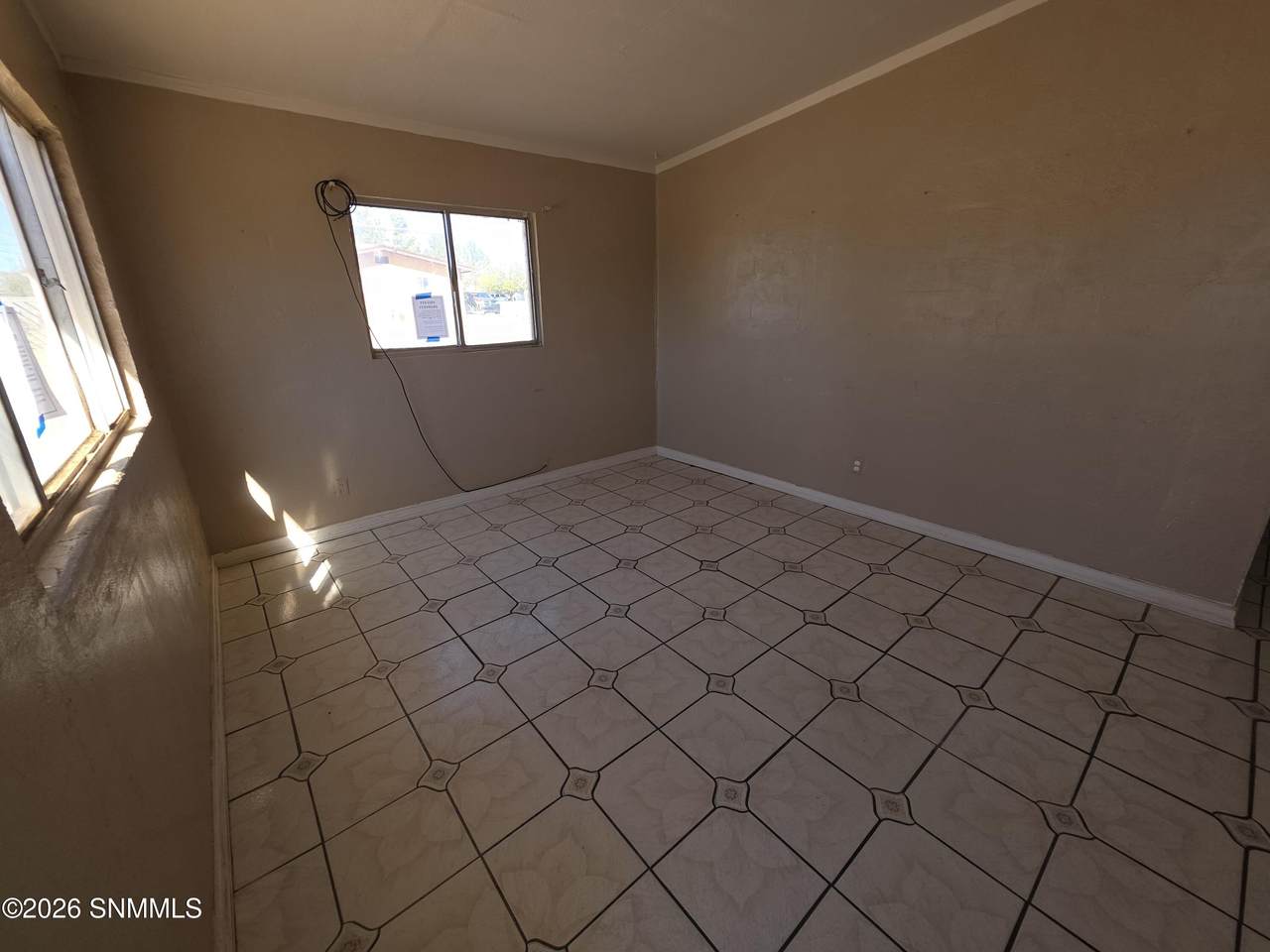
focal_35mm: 13
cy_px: 476
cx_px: 635
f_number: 1.9
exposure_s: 1/131
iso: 20
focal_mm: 2.2
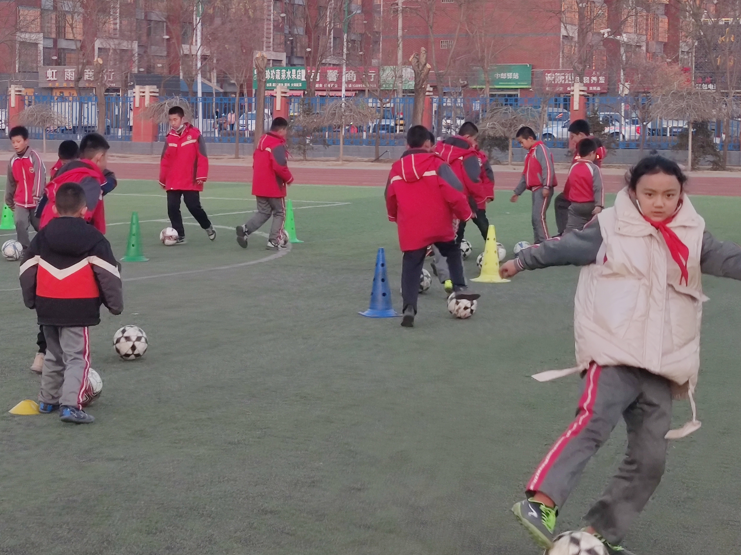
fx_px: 1734
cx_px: 186
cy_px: 192
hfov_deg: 23.9
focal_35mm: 81
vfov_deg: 18.2
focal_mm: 6.72
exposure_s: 1/153
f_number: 1.69
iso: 50
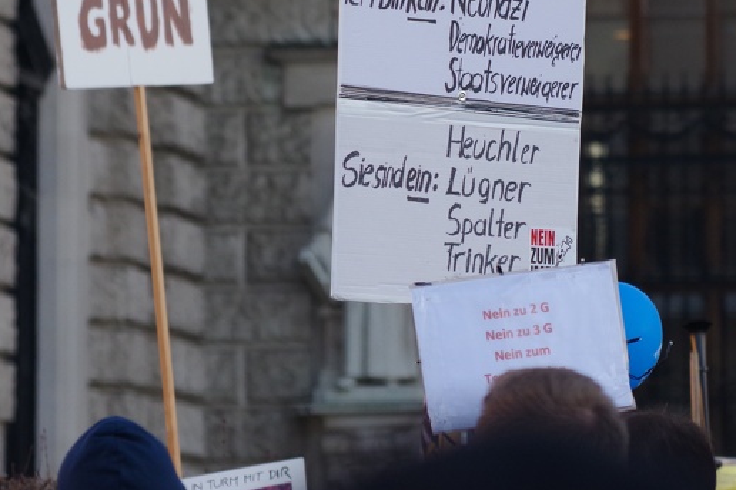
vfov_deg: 2.3
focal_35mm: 586
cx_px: 488
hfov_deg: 3.5
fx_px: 11980
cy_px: 38
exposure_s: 1/250
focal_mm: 200
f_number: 8
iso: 800
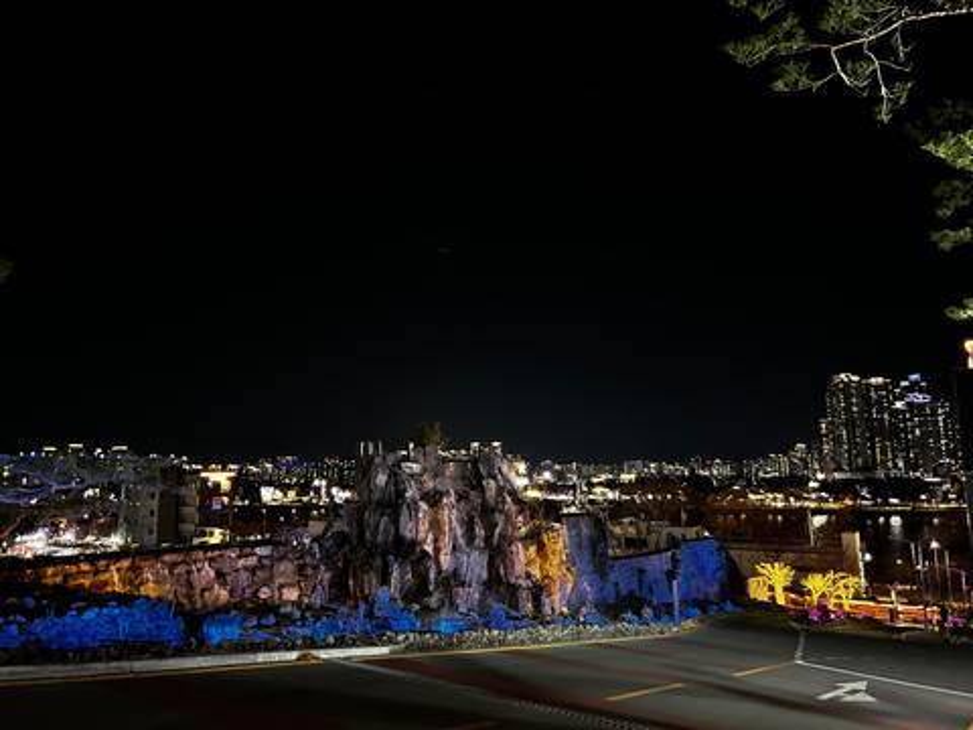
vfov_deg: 53.1
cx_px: 486
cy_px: 365
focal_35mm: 26
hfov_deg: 67.3
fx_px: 731
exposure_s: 1/30
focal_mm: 5.7
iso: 1000
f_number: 1.5
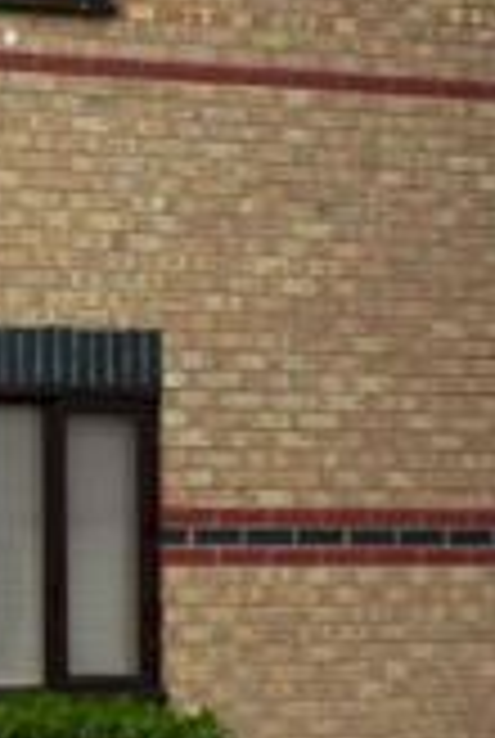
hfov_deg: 10.8
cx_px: -153
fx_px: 2547
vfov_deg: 16.5
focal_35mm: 124
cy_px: 362
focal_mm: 5.1
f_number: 4.3
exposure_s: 1/342
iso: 100
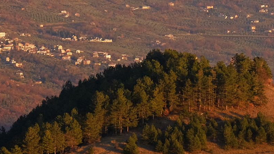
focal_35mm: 281
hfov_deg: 7.6
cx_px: 267
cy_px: -22
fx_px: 2042
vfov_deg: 4.3
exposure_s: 1/125
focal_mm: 59.6
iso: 400
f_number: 7.1
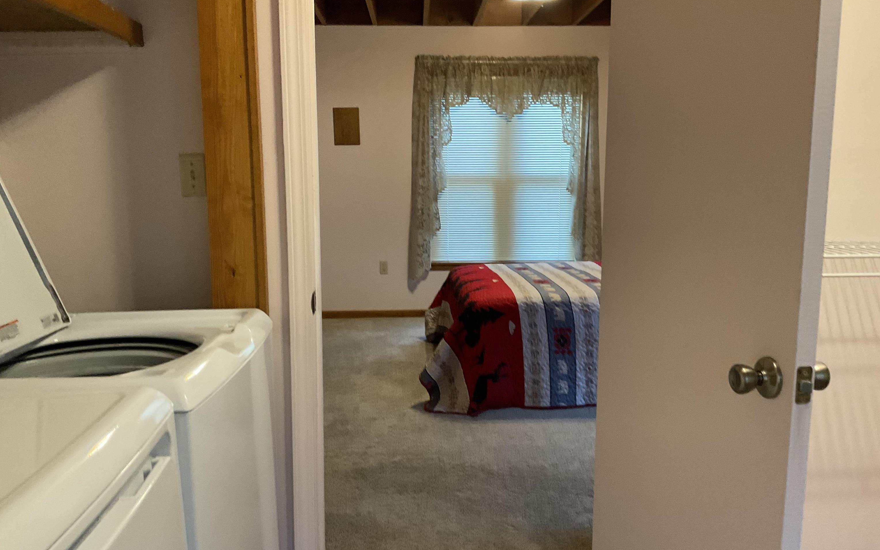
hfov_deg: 61.2
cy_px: 278
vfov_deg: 40.6
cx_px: 439
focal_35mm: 31
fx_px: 743
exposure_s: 1/60
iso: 200
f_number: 1.8
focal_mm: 3
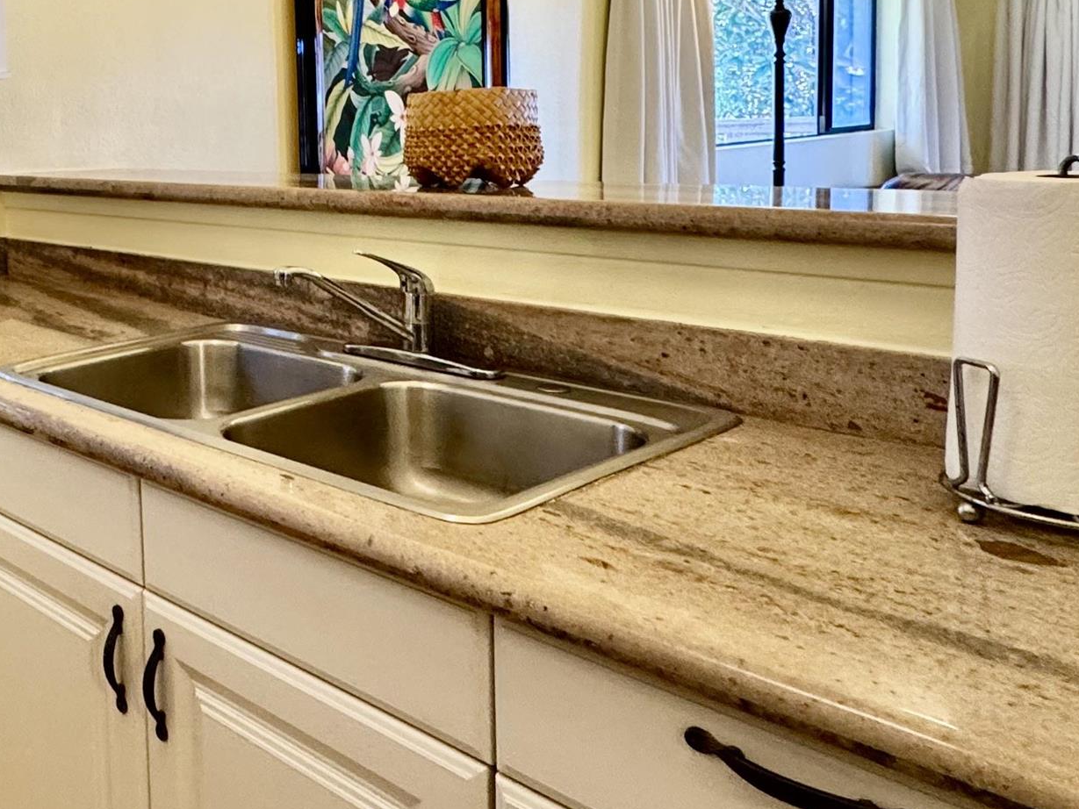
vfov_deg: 39.5
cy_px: 189
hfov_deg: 43.4
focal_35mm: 35
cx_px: -50
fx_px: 1091
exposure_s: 1/60
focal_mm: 2.22
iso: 250
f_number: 2.2
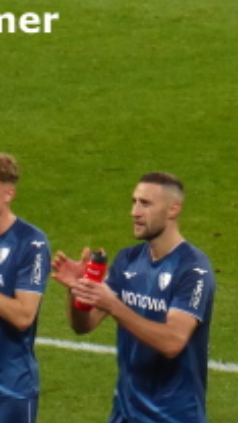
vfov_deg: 1.5
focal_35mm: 1414
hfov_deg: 0.9
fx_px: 15864
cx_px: 171
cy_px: 334
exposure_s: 1/125
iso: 800
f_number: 6.1
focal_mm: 107.5
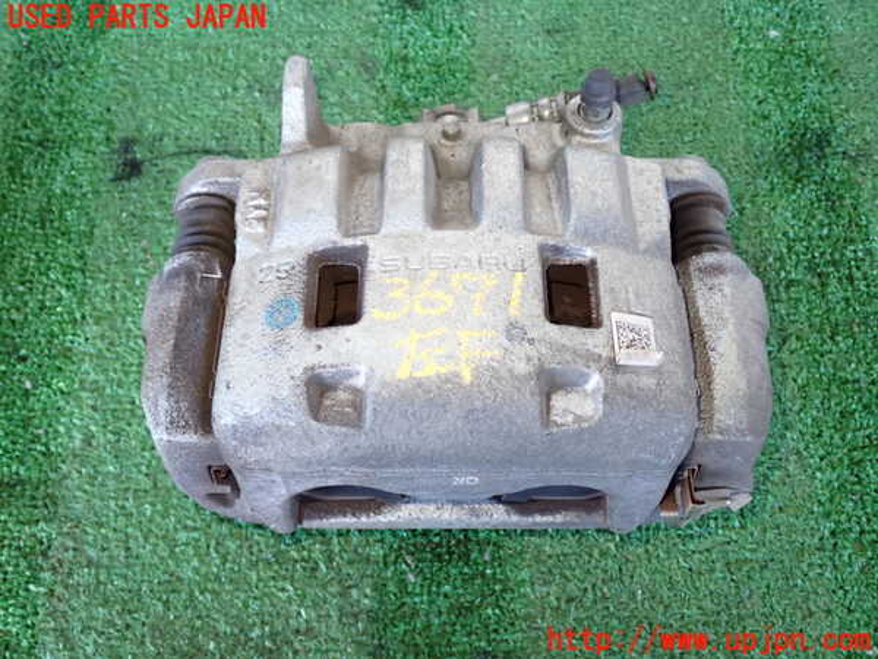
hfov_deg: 45.8
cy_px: 330
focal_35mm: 41
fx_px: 1040
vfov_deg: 35.1
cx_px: 439
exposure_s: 1/40
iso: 640
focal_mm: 7.31
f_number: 2.8
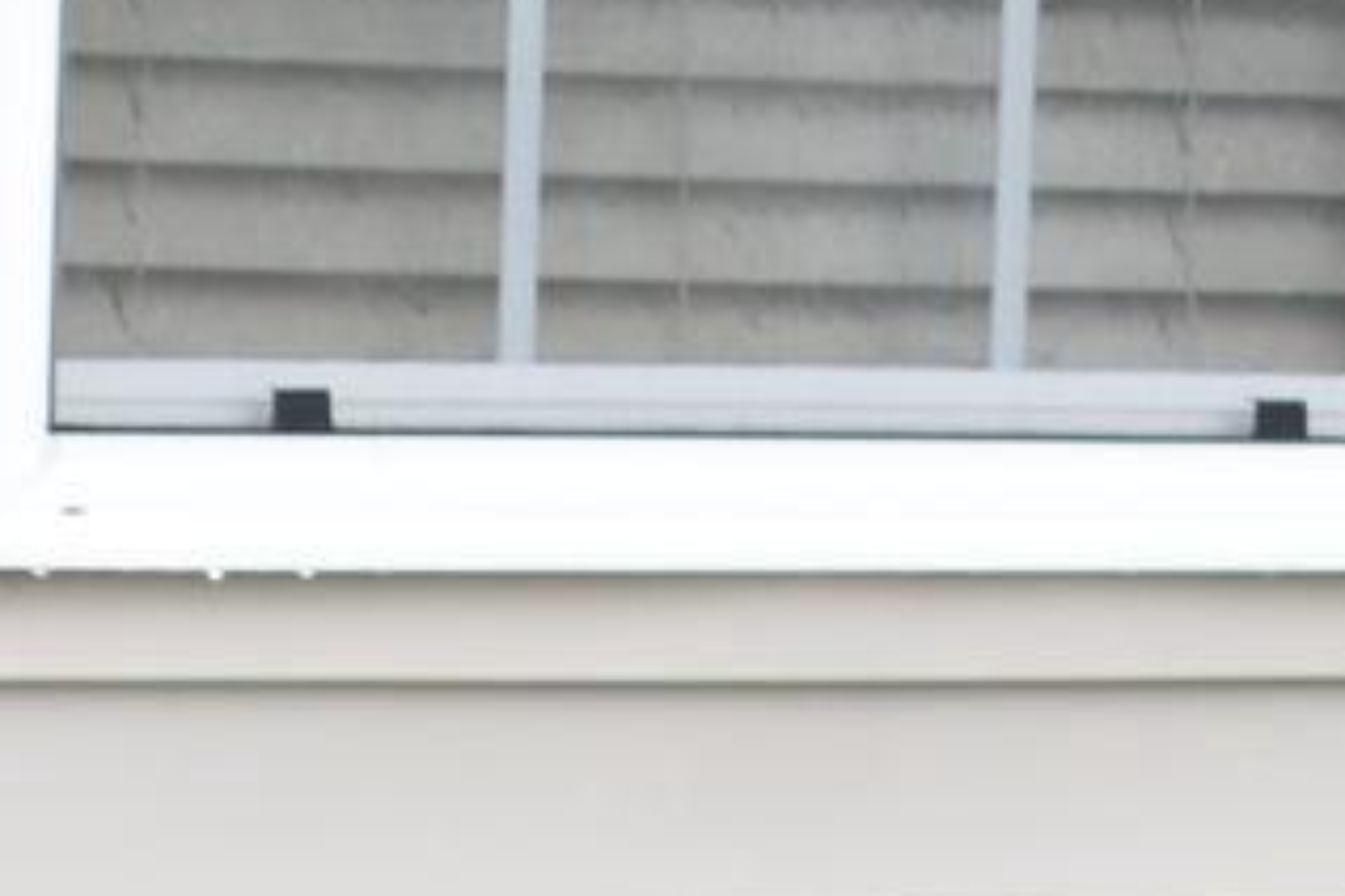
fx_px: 13710
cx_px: 935
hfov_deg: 5.6
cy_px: 2654
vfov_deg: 3.7
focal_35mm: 367
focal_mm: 38
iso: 640
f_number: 5.6
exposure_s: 1/125
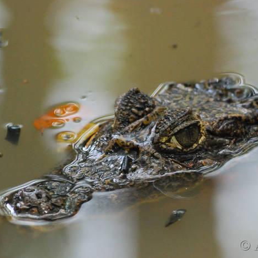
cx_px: 175
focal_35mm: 710
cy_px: 129
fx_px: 5987
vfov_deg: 2.5
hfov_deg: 2.5
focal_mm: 370
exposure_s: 1/200
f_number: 5.6
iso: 1600
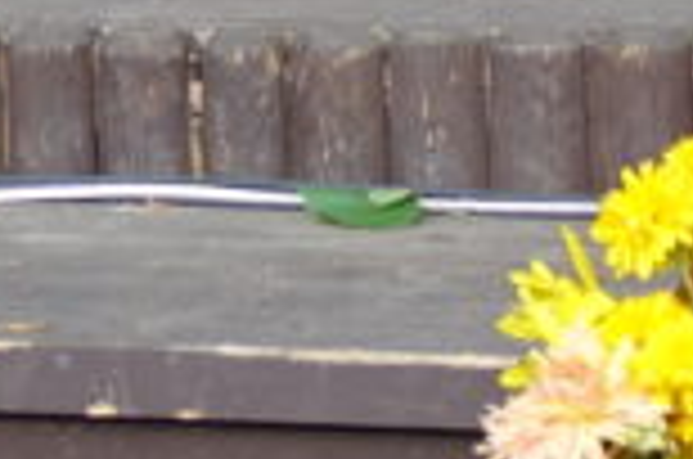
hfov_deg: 9.4
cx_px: 297
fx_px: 4226
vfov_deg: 5.9
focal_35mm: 220
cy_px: -830
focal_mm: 12.03
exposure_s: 1/125
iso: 125
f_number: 2.8
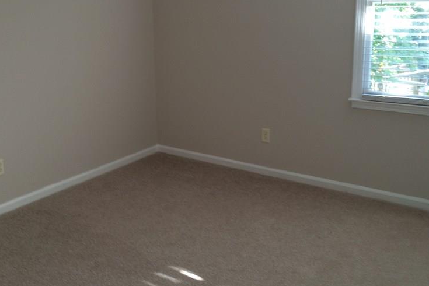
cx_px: 175
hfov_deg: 46.2
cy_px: 107
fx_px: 500
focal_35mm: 42
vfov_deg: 31.7
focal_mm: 4.15
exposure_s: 1/30
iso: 40
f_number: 2.2
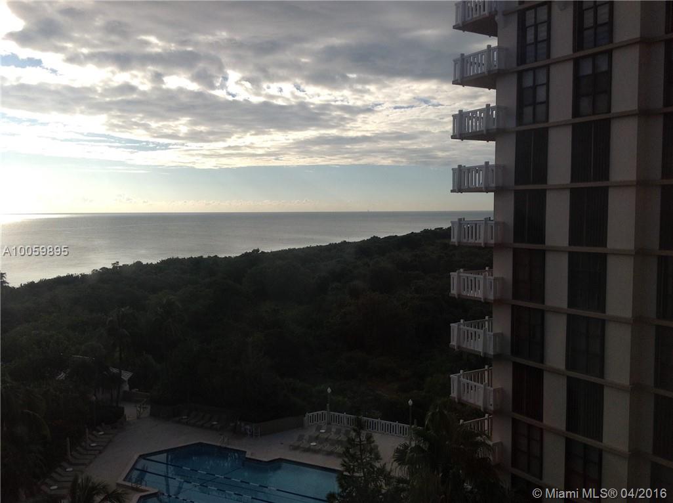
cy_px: 252
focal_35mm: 35
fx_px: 679
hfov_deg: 52.7
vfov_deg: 40.6
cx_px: 336
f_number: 2.4
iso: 50
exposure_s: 1/1890
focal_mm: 4.28
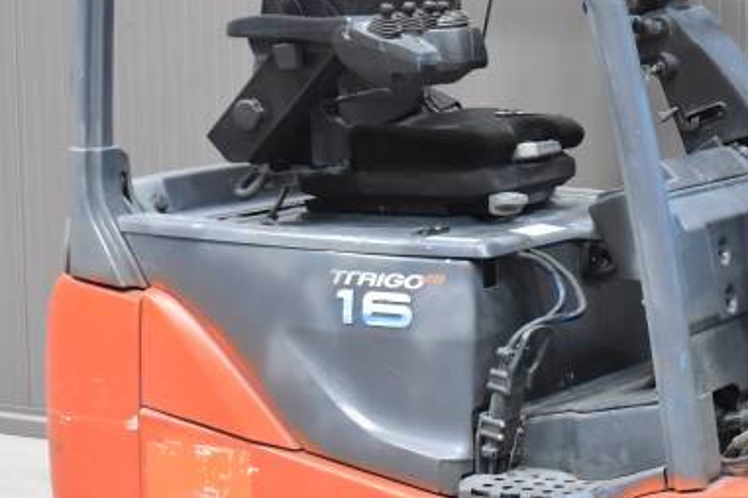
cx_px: 640
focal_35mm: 104
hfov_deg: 19.4
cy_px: 159
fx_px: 2161
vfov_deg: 13.1
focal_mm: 22
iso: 1600
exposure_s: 1/30
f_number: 4.5
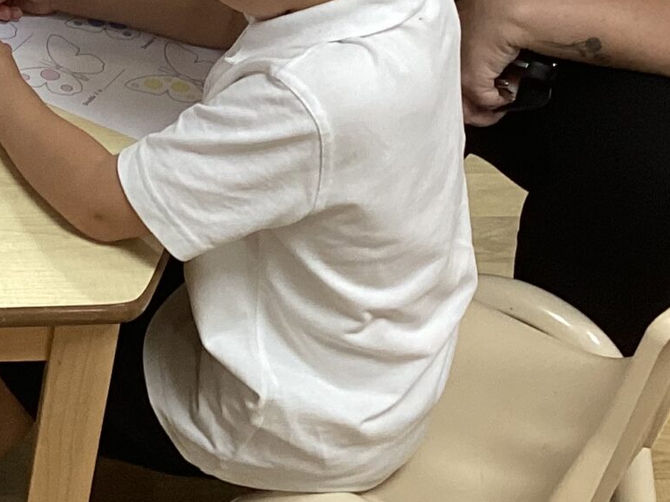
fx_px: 2013
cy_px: 2
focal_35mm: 104
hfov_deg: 17.3
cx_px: -285
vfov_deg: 14.0
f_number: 2.4
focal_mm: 3.3
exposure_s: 1/50
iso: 100
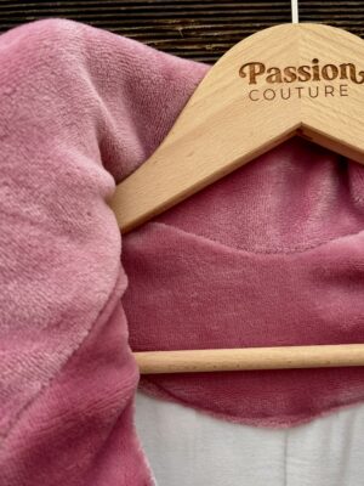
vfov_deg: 67.3
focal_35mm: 26
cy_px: 243
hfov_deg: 53.1
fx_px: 365
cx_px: 182
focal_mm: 5.1
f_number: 1.6
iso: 32
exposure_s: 1/124
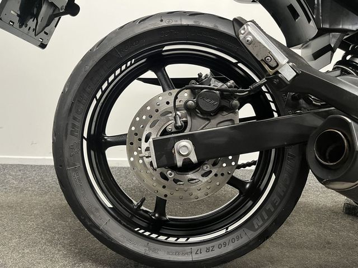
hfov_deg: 67.3
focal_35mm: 26
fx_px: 269
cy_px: 134
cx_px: 179
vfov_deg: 53.1
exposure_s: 1/50
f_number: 1.6
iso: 400
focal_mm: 5.1
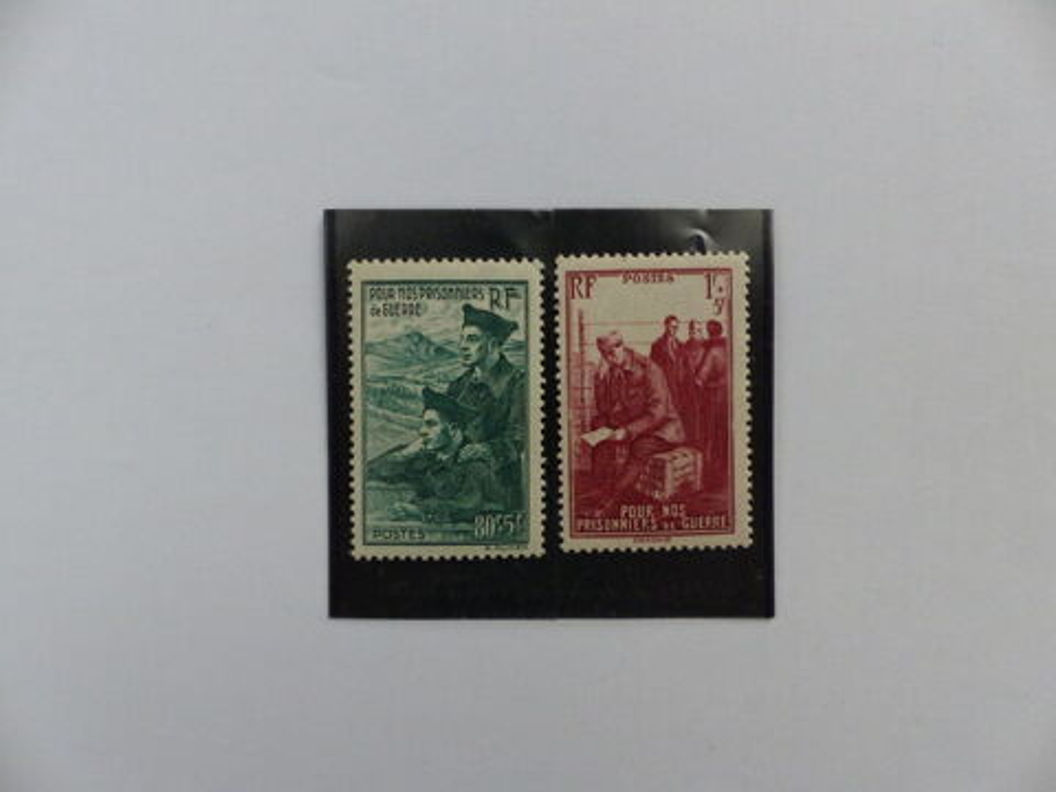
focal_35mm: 25
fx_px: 763
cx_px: 528
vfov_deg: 54.9
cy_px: 396
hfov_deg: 69.4
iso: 400
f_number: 2.8
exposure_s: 1/30
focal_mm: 4.5
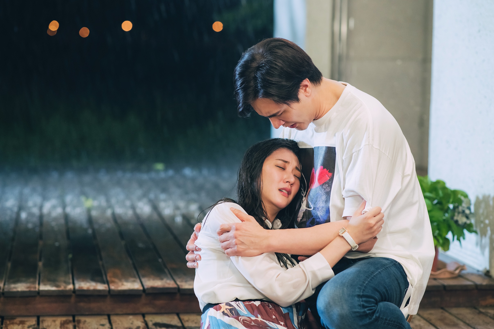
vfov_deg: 16.1
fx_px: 1166
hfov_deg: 23.9
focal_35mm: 85
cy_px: 164
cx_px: 247
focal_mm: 85
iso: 1800
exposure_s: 1/125
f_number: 2.8
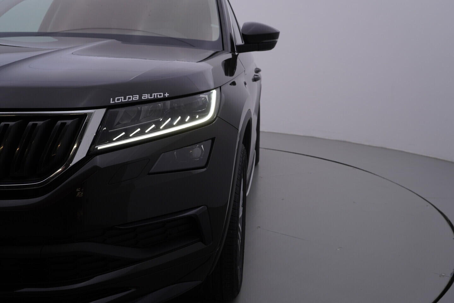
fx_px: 454
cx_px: 227
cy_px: 152
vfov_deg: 36.9
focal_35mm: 36
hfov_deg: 53.1
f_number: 5
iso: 125
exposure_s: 1/125
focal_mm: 24
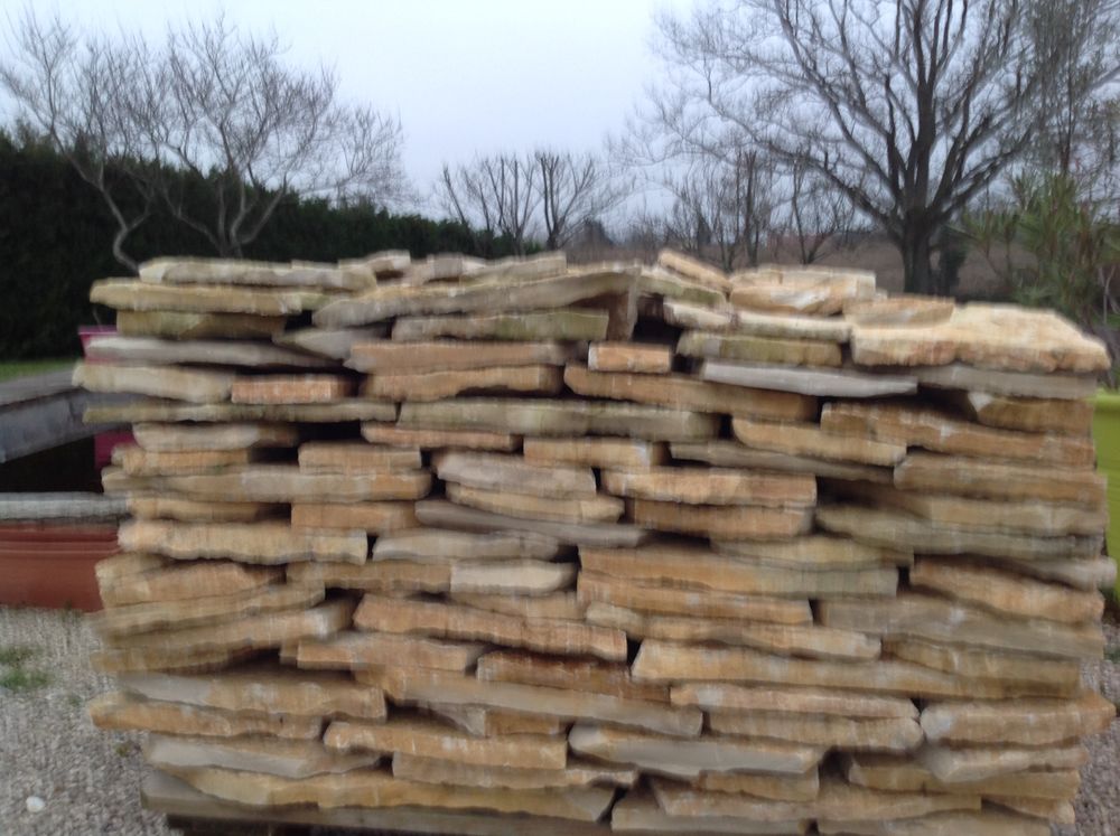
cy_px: 418
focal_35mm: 35
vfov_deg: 40.6
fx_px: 1131
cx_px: 560
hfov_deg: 52.7
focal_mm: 4.28
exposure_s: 1/15
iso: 64
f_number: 2.4
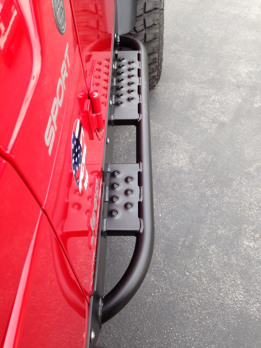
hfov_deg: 42.9
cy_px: 174
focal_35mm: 33
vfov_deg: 55.4
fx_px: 332
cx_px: 130
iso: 50
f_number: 2.4
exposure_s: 1/120
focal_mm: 4.12
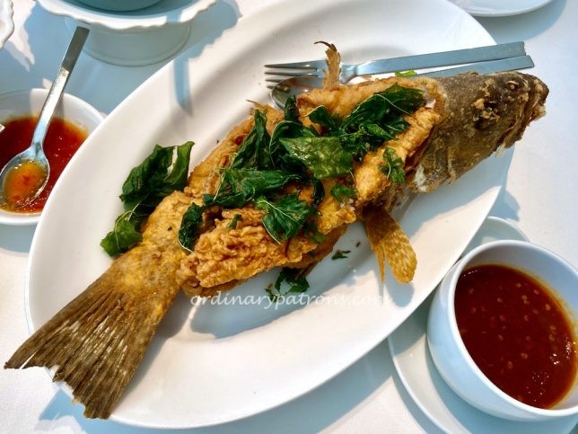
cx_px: 289
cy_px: 217
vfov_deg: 53.1
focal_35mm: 26
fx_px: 434
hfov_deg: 67.3
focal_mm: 4.25
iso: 50
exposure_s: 1/100
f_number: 1.8
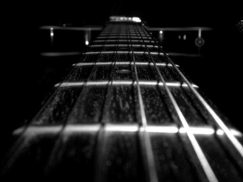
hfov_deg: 49.0
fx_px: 267
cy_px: 91
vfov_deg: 37.7
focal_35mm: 38
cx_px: 122
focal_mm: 6.3
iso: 50
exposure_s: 1/30
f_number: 4.4
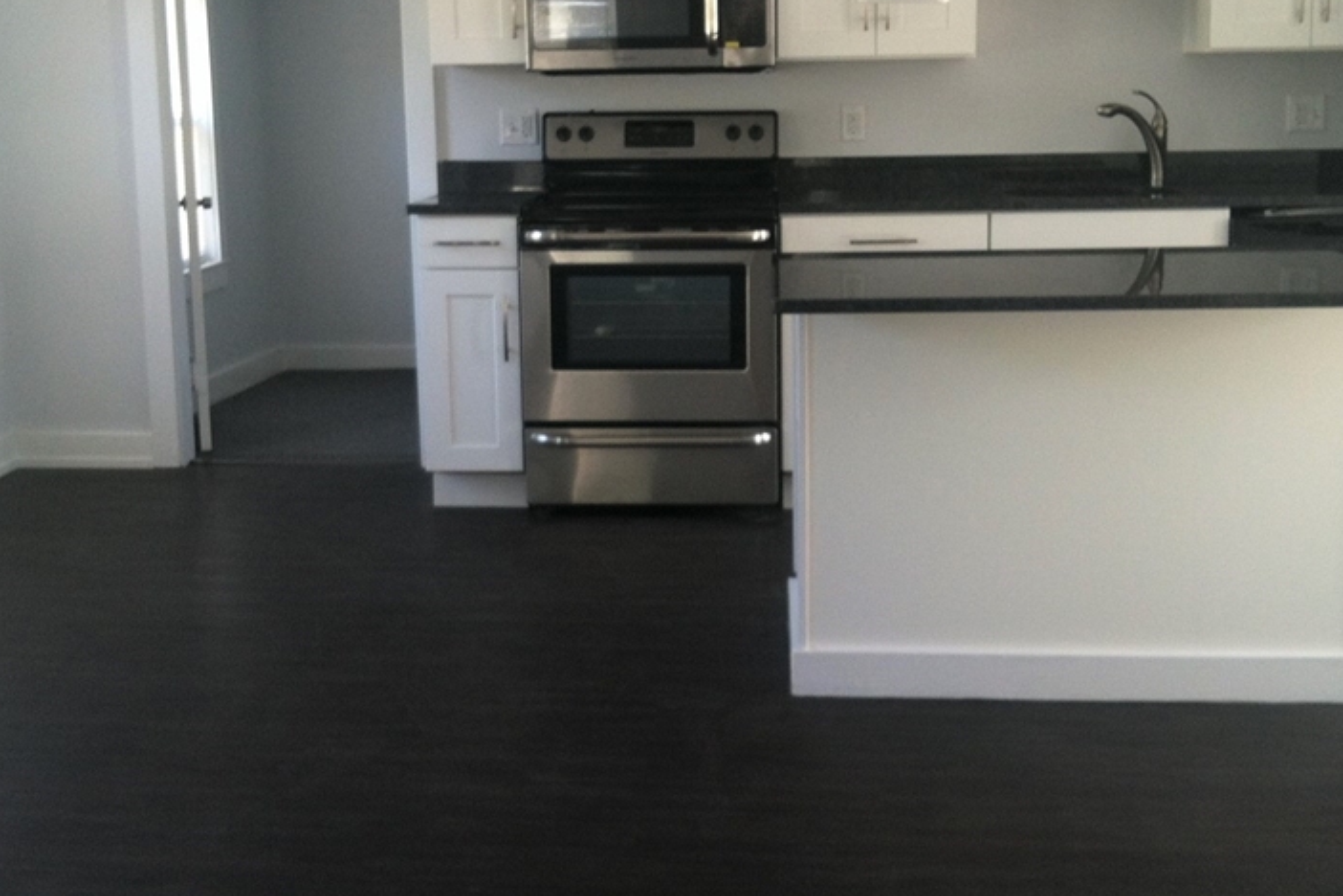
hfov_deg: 37.5
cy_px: 369
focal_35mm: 53
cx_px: 677
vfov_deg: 25.5
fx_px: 1977
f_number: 2.8
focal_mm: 3.85
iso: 80
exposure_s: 1/20
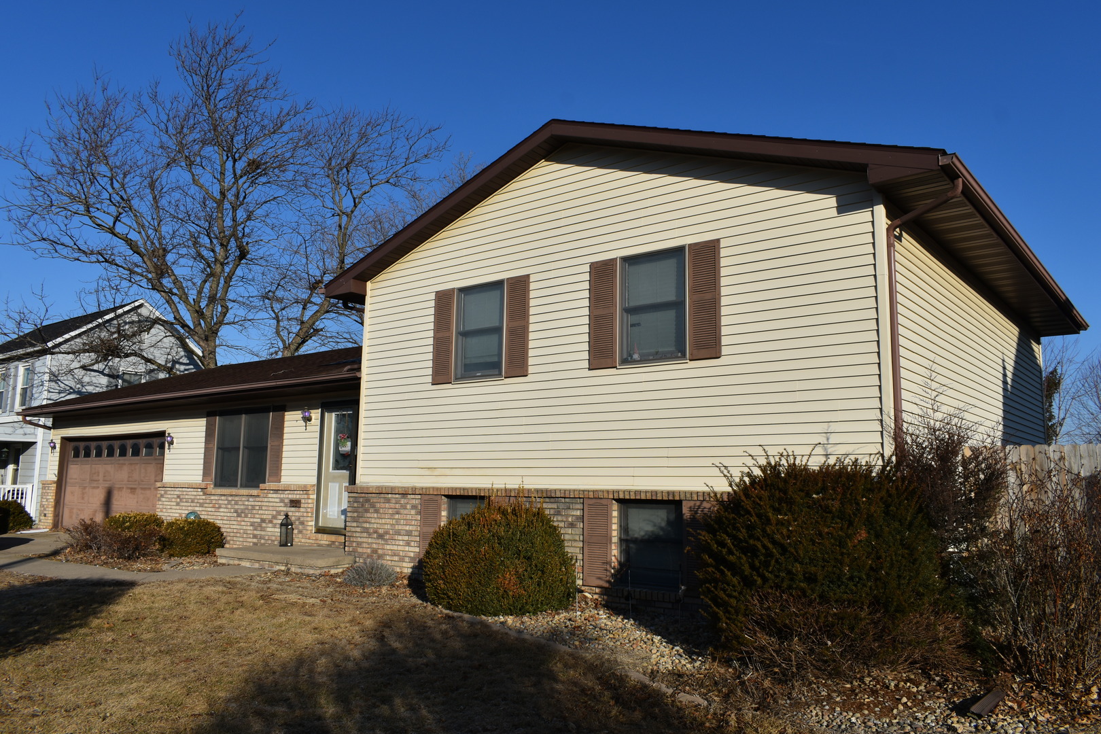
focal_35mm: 27
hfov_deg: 67.4
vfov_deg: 47.9
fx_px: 826
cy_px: 367
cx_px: 550
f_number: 9
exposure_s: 1/320
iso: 100
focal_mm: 18
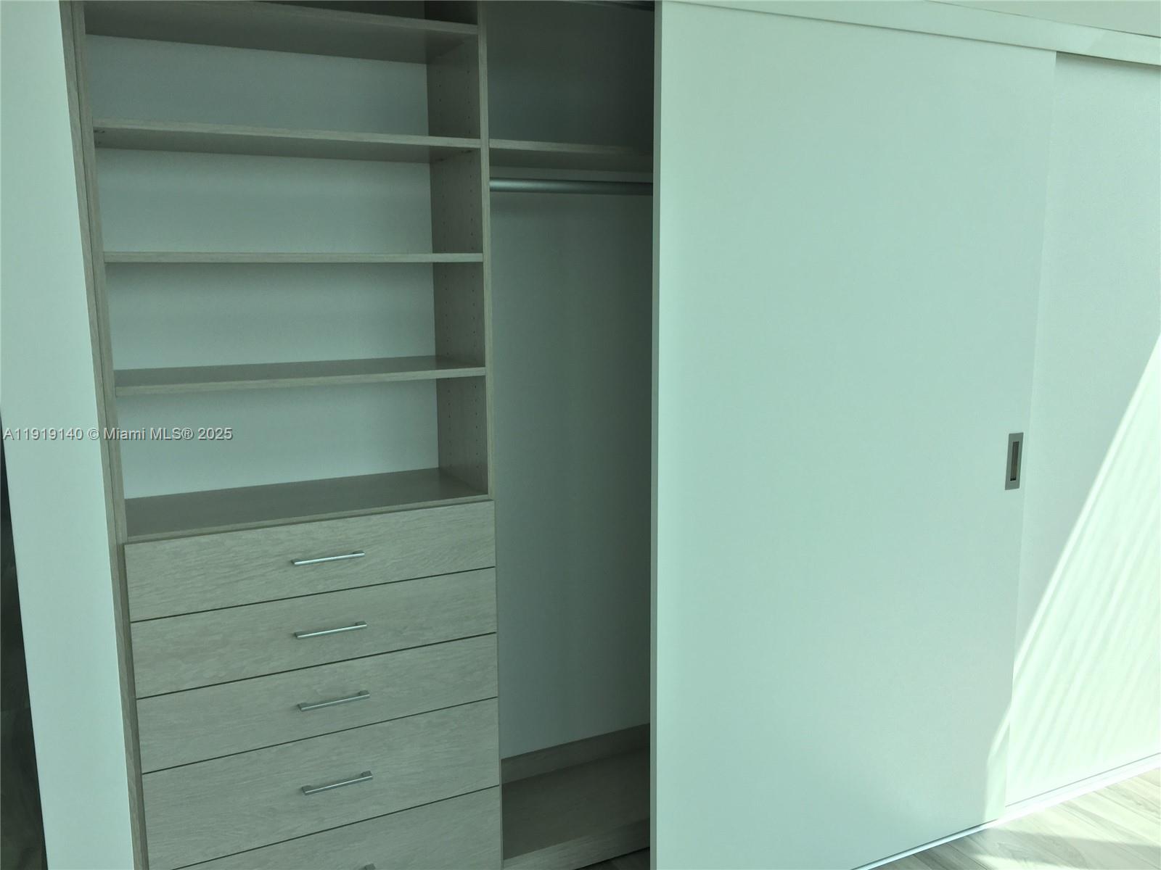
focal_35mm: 29
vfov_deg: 48.2
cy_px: 435
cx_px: 580
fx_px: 973
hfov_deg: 61.7
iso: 32
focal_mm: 4.15
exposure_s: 1/638
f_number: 2.2
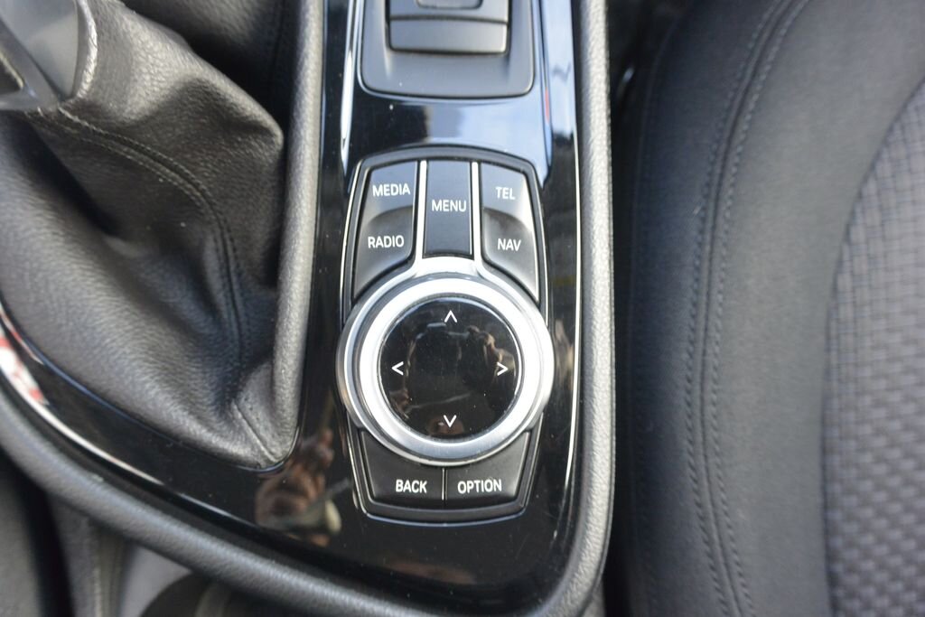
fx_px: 694
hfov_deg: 67.4
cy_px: 308
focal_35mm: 27
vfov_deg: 47.9
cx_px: 462
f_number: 3.5
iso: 640
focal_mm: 10
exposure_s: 1/60
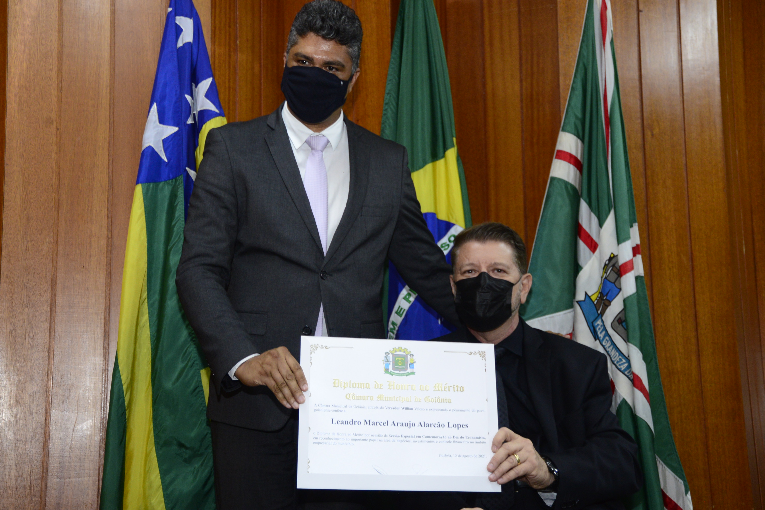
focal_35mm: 53
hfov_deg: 37.5
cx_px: 381
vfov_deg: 25.5
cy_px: 254
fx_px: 1126
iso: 2500
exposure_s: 1/60
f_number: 5
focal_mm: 52
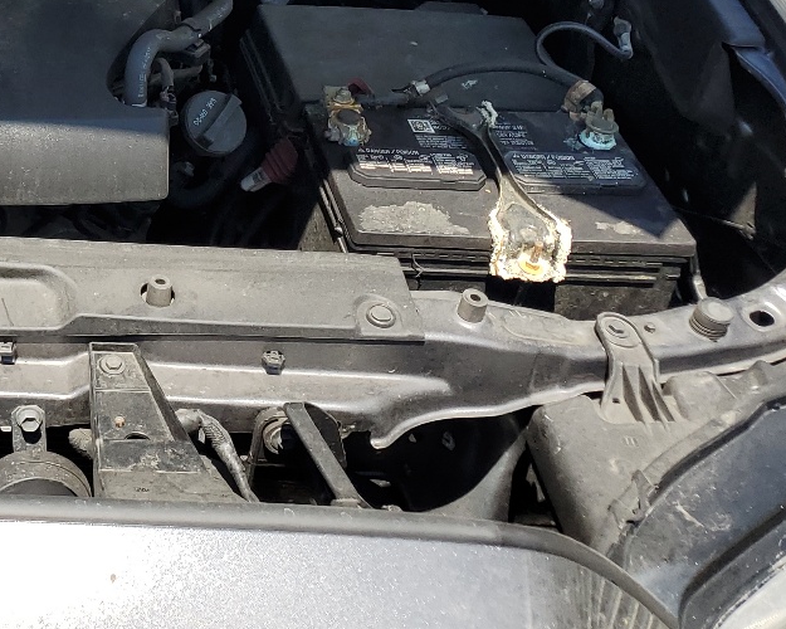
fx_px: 1512
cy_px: 3
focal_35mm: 65
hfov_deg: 25.6
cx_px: -196
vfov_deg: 22.6
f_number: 1.5
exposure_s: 1/1250
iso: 50
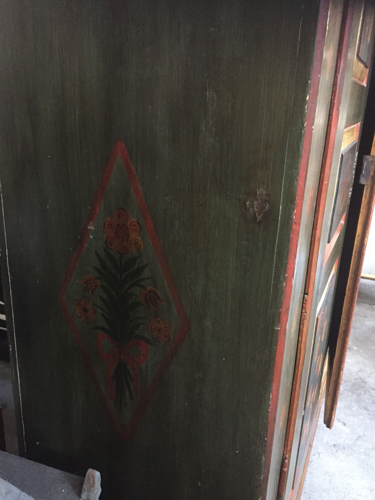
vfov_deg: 61.7
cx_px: 188
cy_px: 250
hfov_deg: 48.2
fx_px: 419
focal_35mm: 29
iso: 320
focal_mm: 4.15
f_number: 2.2
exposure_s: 1/17
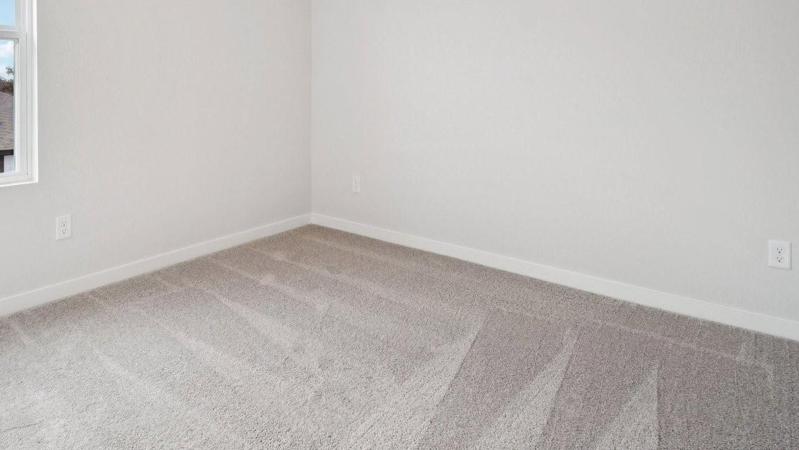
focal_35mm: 23
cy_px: 64
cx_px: 336
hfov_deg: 78.1
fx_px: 487
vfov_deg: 45.8
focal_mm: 10
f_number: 8
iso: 400
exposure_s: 1/40
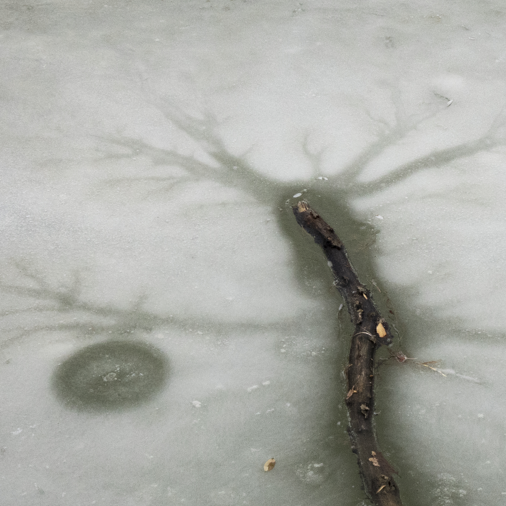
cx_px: 405
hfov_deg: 20.2
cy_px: 350
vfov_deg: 20.3
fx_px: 1406
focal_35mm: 85
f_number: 10
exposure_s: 1/100
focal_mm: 14.24
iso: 640
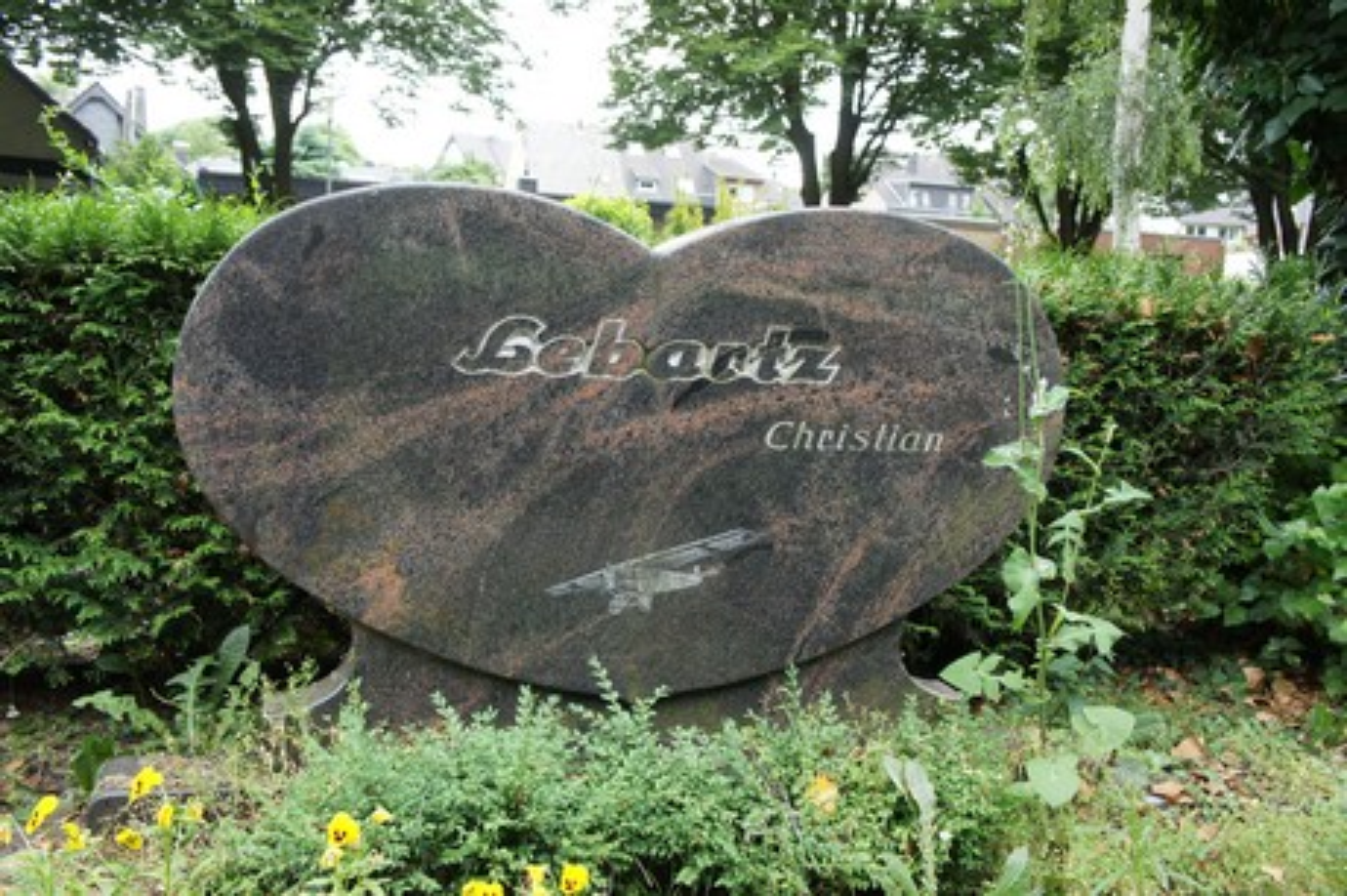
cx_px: 674
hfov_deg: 51.3
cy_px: 448
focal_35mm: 38
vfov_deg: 35.4
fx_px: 1402
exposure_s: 1/250
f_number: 5.6
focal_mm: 25
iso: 800
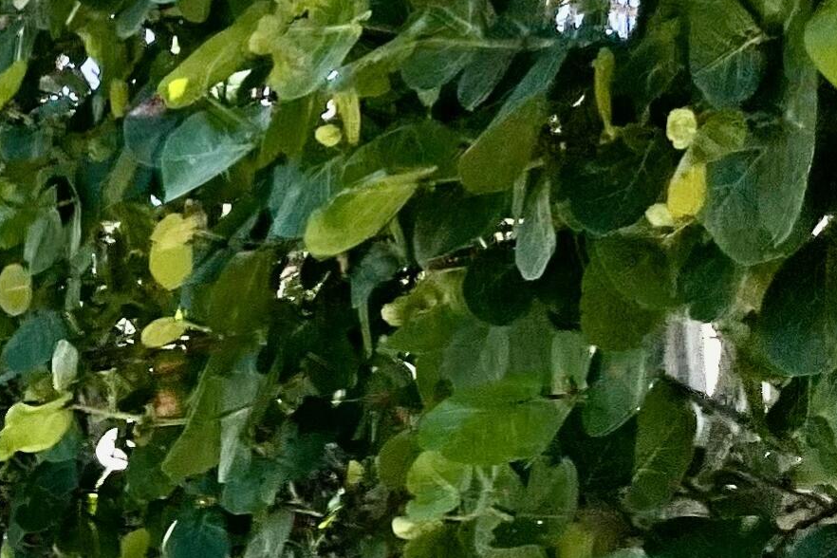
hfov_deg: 18.8
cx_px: -512
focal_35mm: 92
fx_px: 2139
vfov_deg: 14.1
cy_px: 794
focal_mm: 4.2
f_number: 1.6
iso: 32
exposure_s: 1/2506
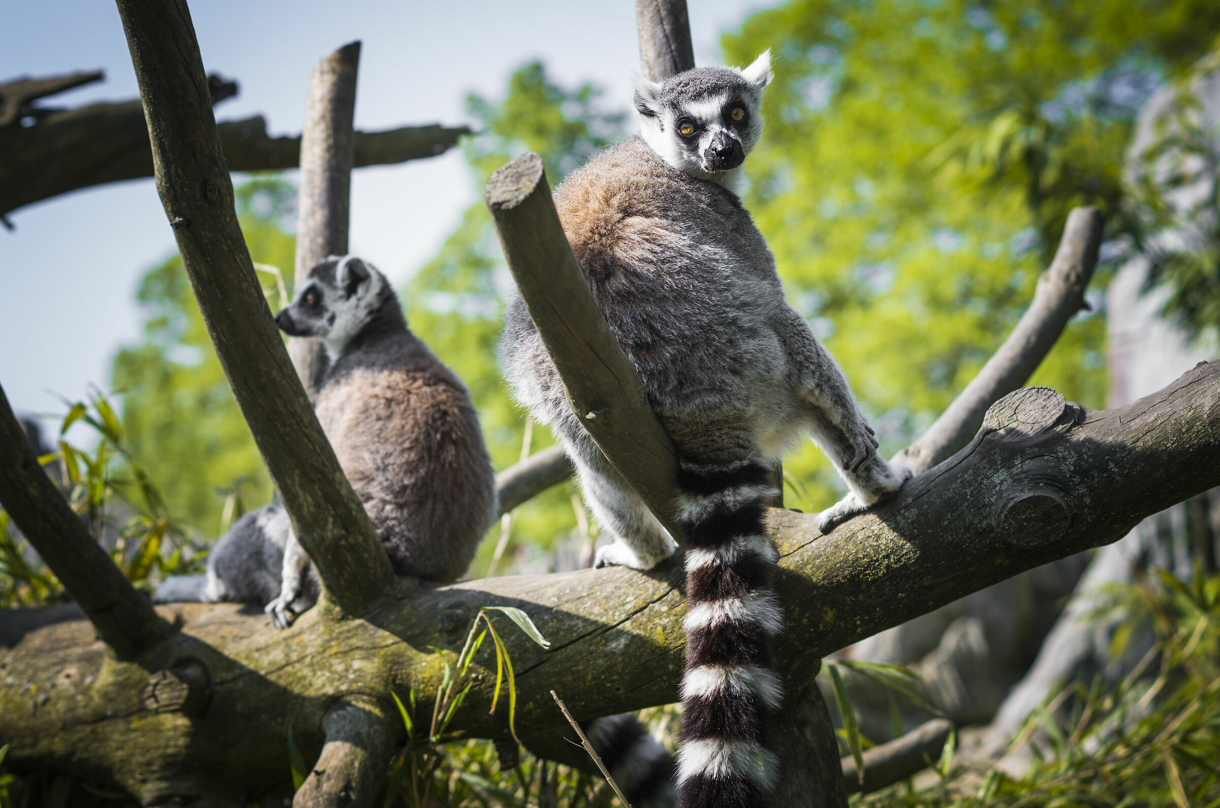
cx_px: 610
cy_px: 404
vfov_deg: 18.1
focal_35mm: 75
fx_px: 2537
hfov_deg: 27.0
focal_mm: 50
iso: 100
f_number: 3.5
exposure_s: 1/500
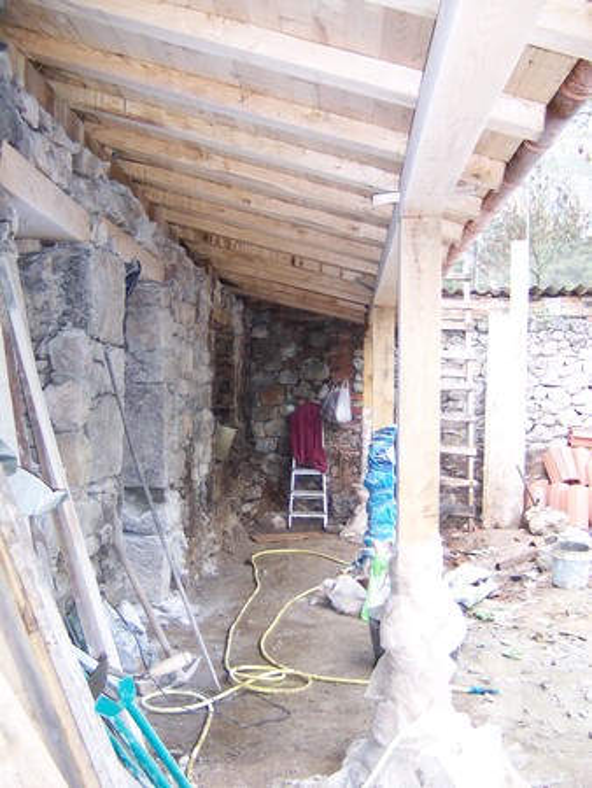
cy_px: 394
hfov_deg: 39.7
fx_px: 820
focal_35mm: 36
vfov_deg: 51.3
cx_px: 296
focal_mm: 5.6
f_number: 2.2
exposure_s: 1/60
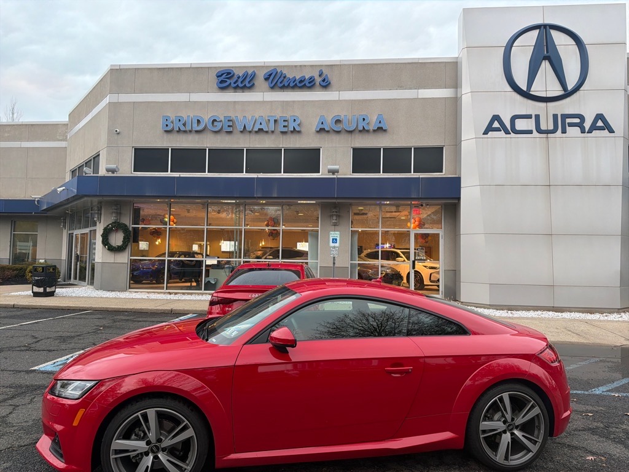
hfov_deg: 71.6
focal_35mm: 24
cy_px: 236
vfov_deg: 56.8
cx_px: 314
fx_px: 436
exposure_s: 1/121
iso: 200
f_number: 1.78
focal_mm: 6.76
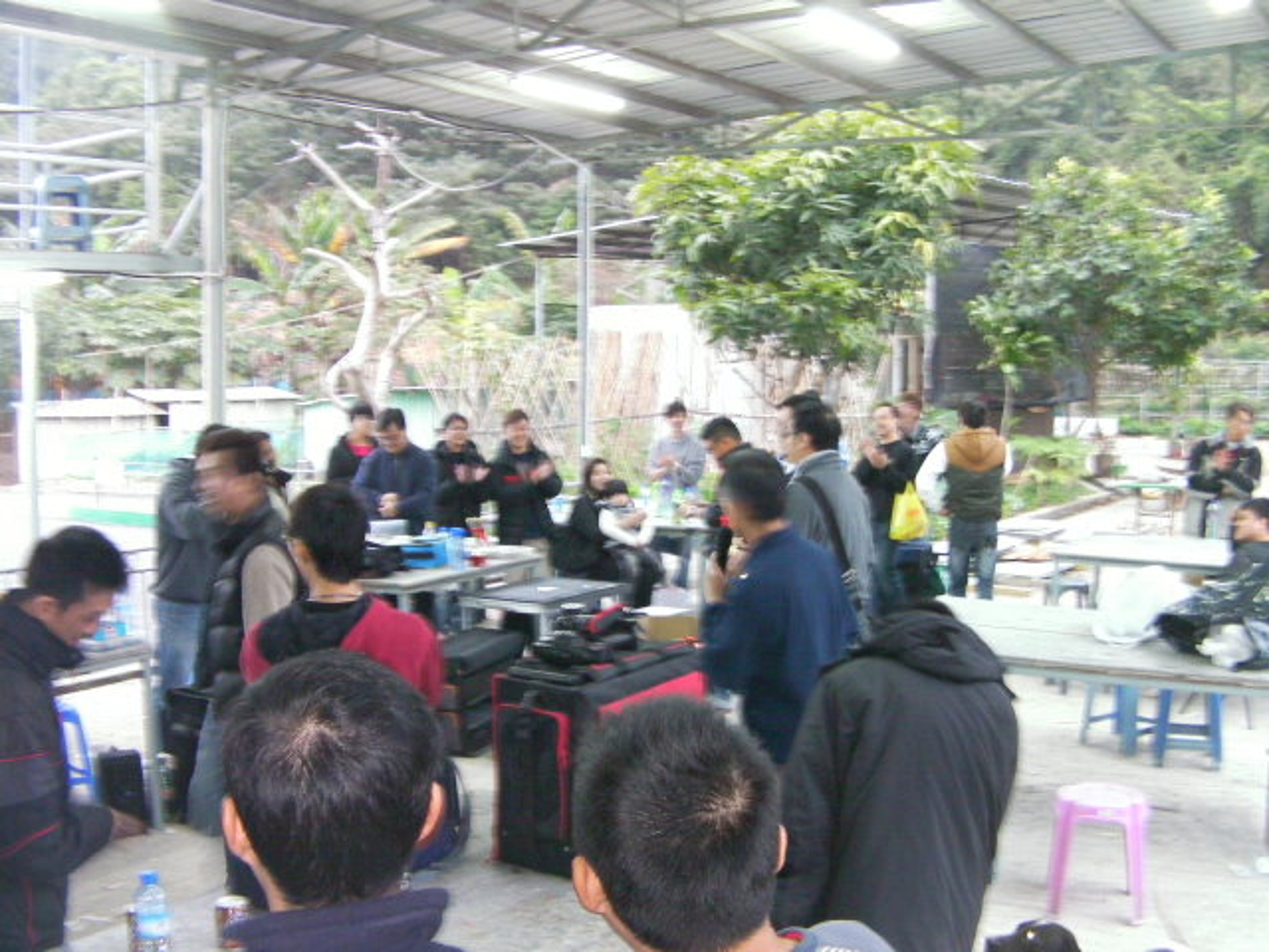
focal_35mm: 38
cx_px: 634
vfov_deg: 37.7
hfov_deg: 49.0
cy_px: 476
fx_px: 1393
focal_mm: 6.8
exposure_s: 1/7.9
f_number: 3.5
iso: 360
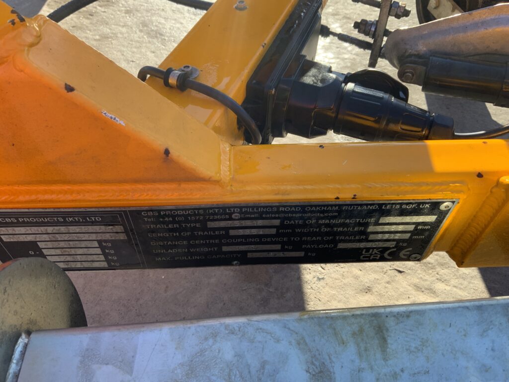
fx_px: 426
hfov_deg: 61.7
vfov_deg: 48.2
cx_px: 254
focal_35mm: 29
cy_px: 191
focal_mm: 3
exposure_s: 1/310
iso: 16
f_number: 1.8
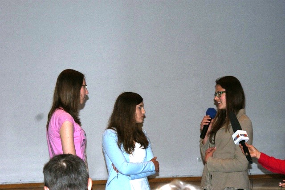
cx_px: 142
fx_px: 831
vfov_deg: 13.0
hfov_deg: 19.5
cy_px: 95
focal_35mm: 105
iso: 400
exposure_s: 1/125
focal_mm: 70
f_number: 5.6
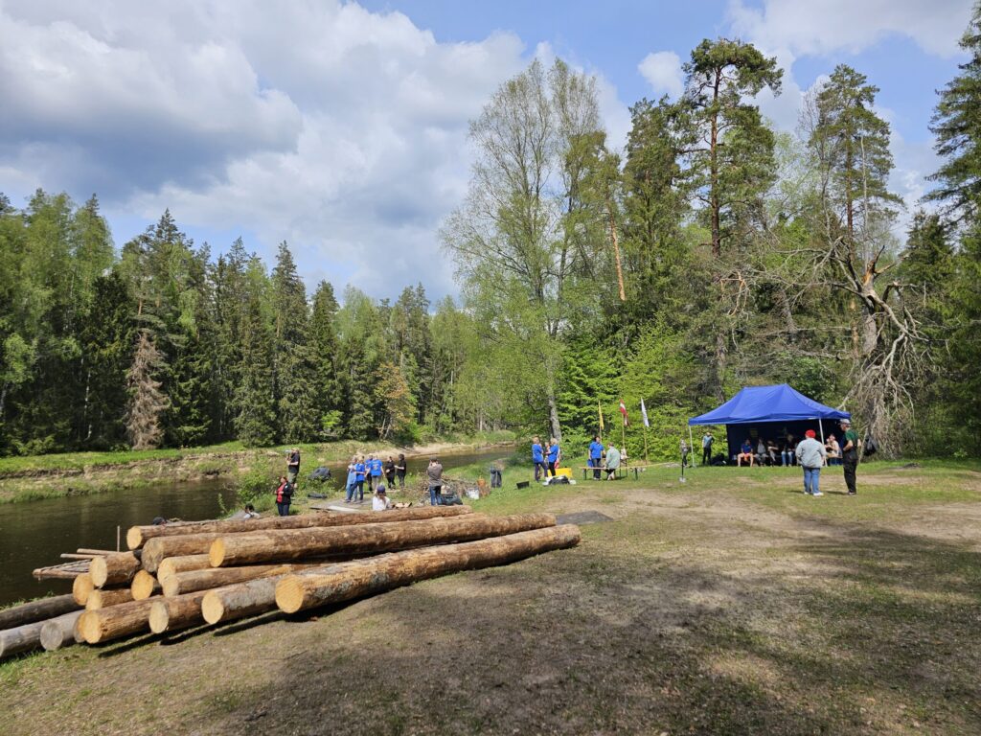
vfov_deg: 58.9
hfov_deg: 73.9
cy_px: 368
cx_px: 490
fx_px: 652
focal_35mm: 23
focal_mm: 6.3
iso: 10
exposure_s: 1/965
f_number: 1.7
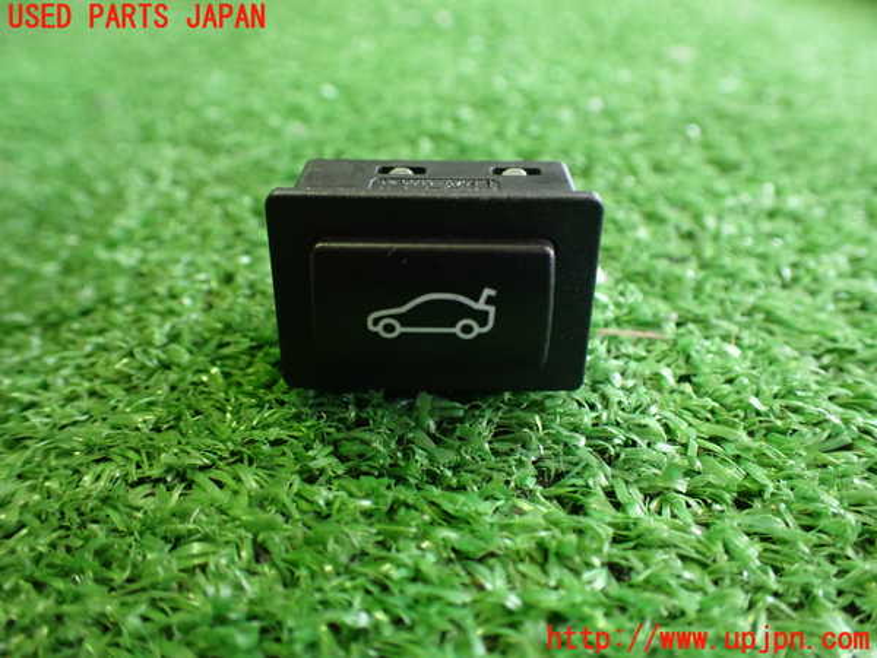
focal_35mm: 30
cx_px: 438
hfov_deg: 60.0
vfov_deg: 46.8
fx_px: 760
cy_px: 329
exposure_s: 1/60
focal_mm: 5.4
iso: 800
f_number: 2.3
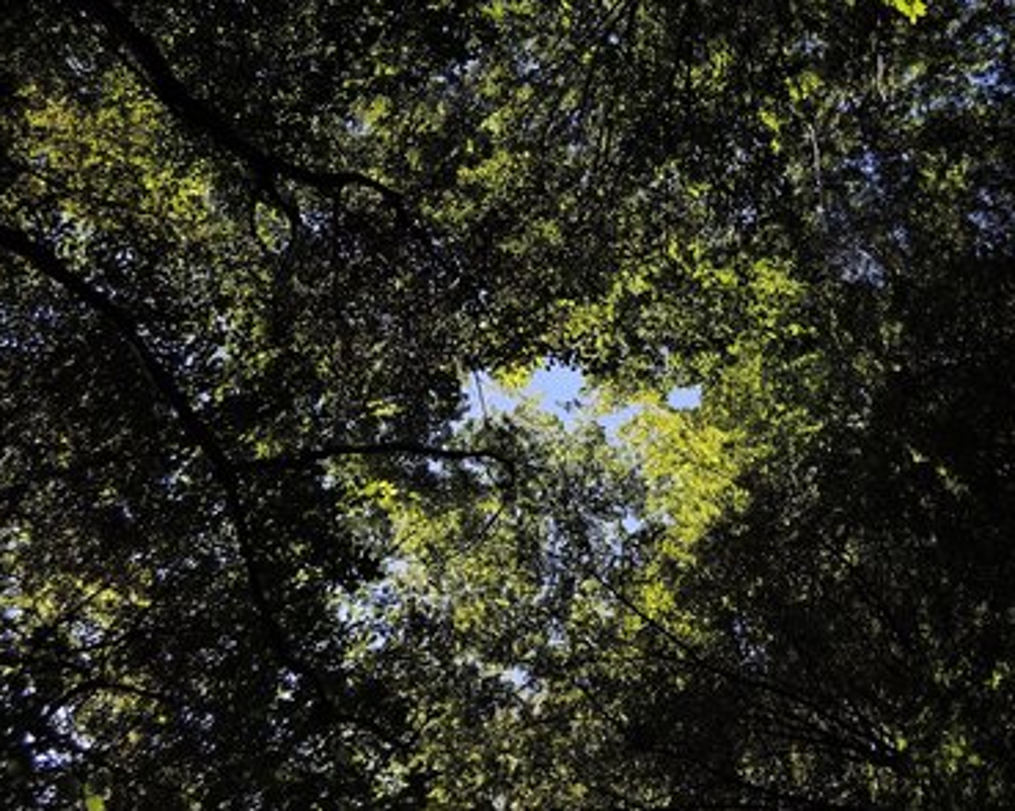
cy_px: 404
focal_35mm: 37
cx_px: 536
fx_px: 1111
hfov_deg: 49.1
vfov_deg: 40.1
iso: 400
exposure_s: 1/200
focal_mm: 7.5
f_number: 3.2
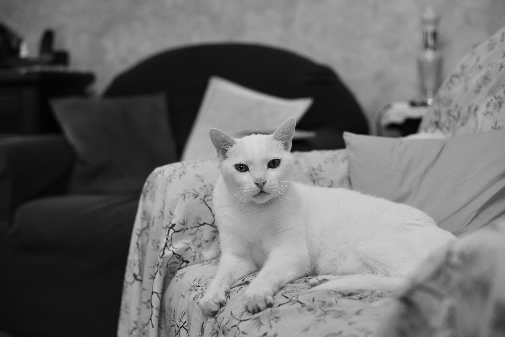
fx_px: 702
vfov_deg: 27.0
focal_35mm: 50
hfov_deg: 39.6
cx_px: 252
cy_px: 168
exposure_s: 1/125
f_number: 2.8
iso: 800
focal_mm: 50
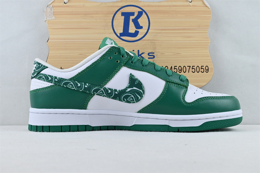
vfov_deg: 26.5
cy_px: 86
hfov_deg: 38.9
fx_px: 368
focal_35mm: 51
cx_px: 130
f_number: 10
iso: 1000
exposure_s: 1/160
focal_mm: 34
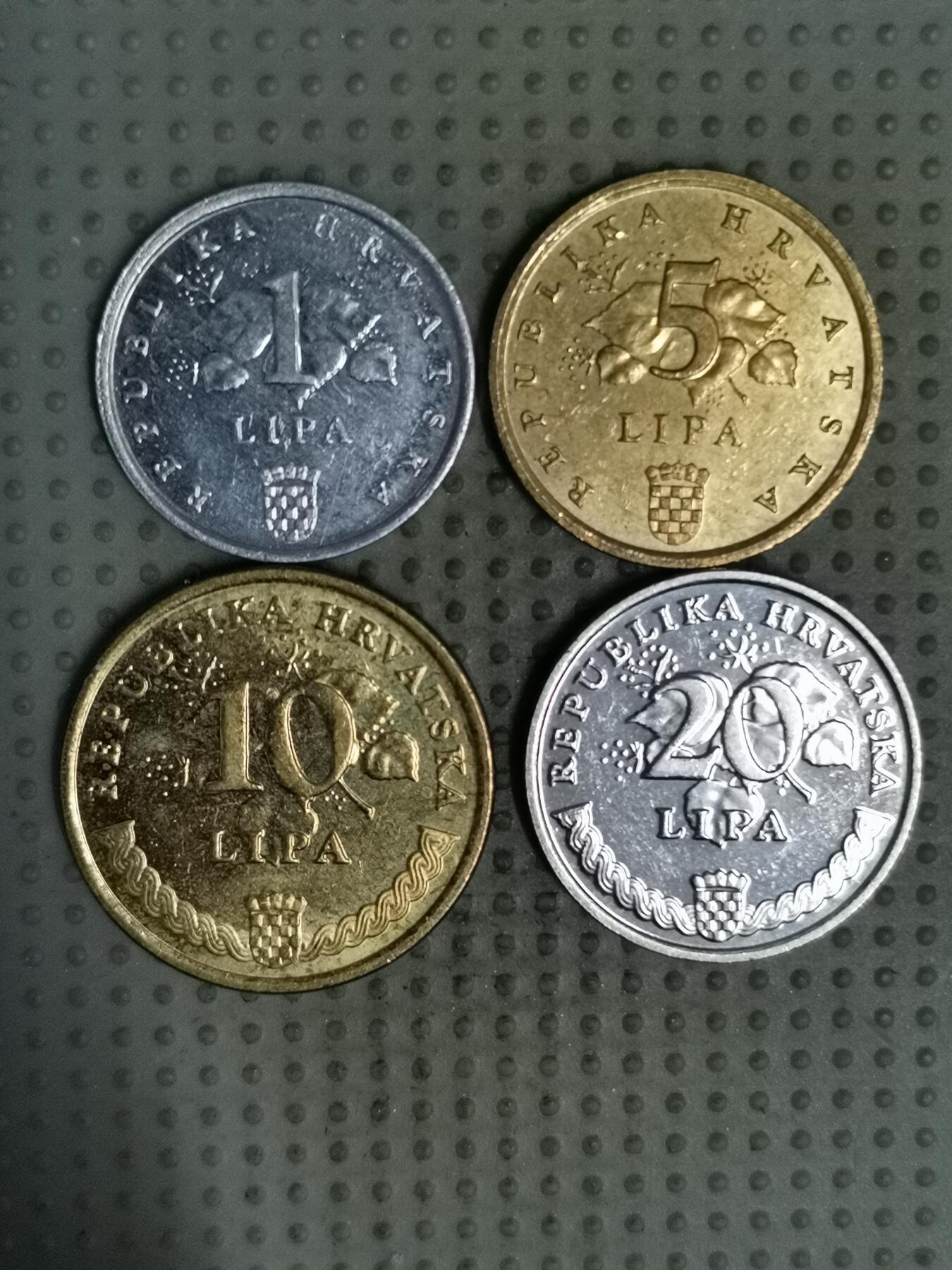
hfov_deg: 28.0
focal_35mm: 52
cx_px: 476
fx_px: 1907
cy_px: 635
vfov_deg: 36.8
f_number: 1.8
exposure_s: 1/36
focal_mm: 4.75
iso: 200
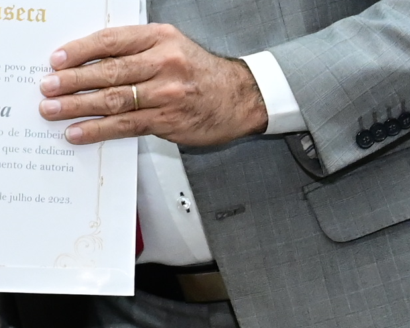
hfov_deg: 6.7
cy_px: -115
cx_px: -189
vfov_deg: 5.4
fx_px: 3470
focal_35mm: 286
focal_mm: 43
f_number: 4.5
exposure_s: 1/125
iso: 4000
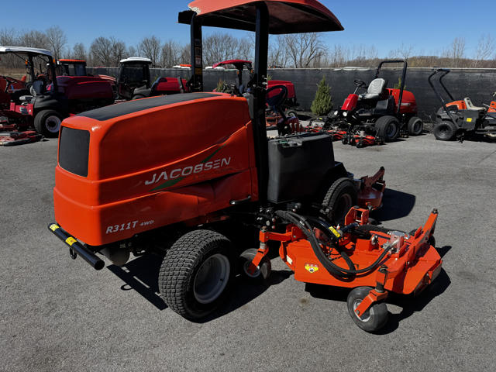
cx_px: 248
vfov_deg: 56.8
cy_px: 186
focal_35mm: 24
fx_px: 344
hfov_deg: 71.6
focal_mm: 6.76
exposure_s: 1/2710
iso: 80
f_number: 1.78
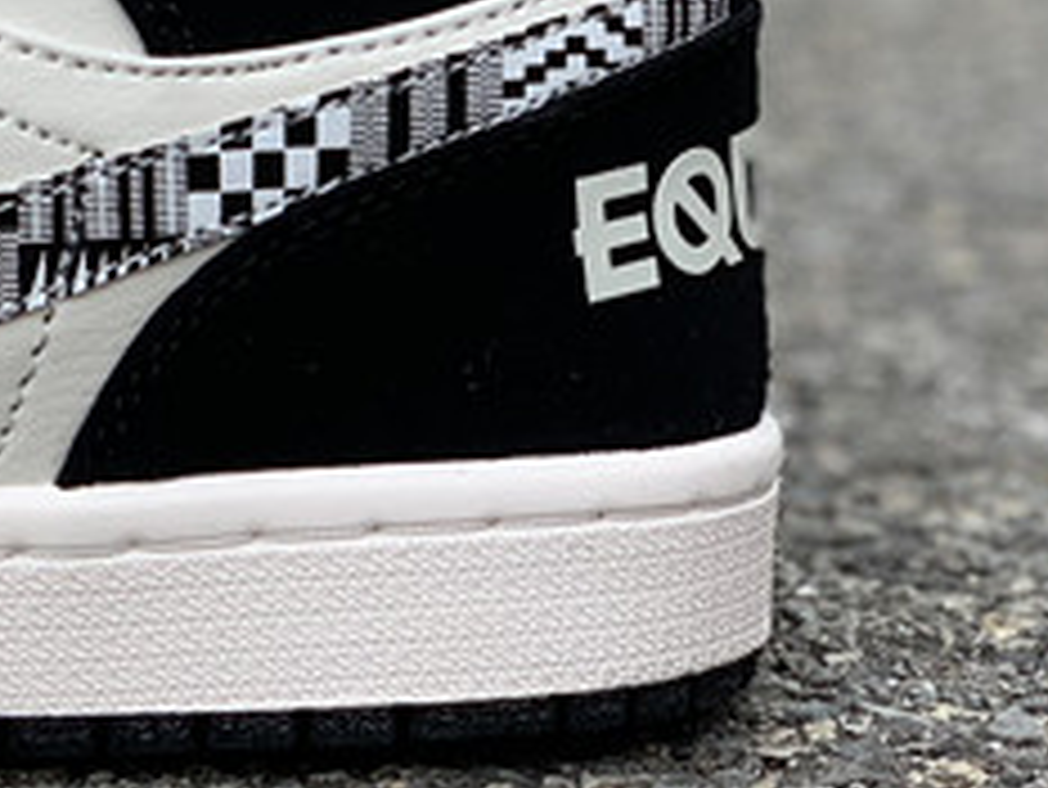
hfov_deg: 9.6
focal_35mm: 201
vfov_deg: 7.4
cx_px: -495
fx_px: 6088
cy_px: 56
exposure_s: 1/122
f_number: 2.4
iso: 16
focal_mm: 6
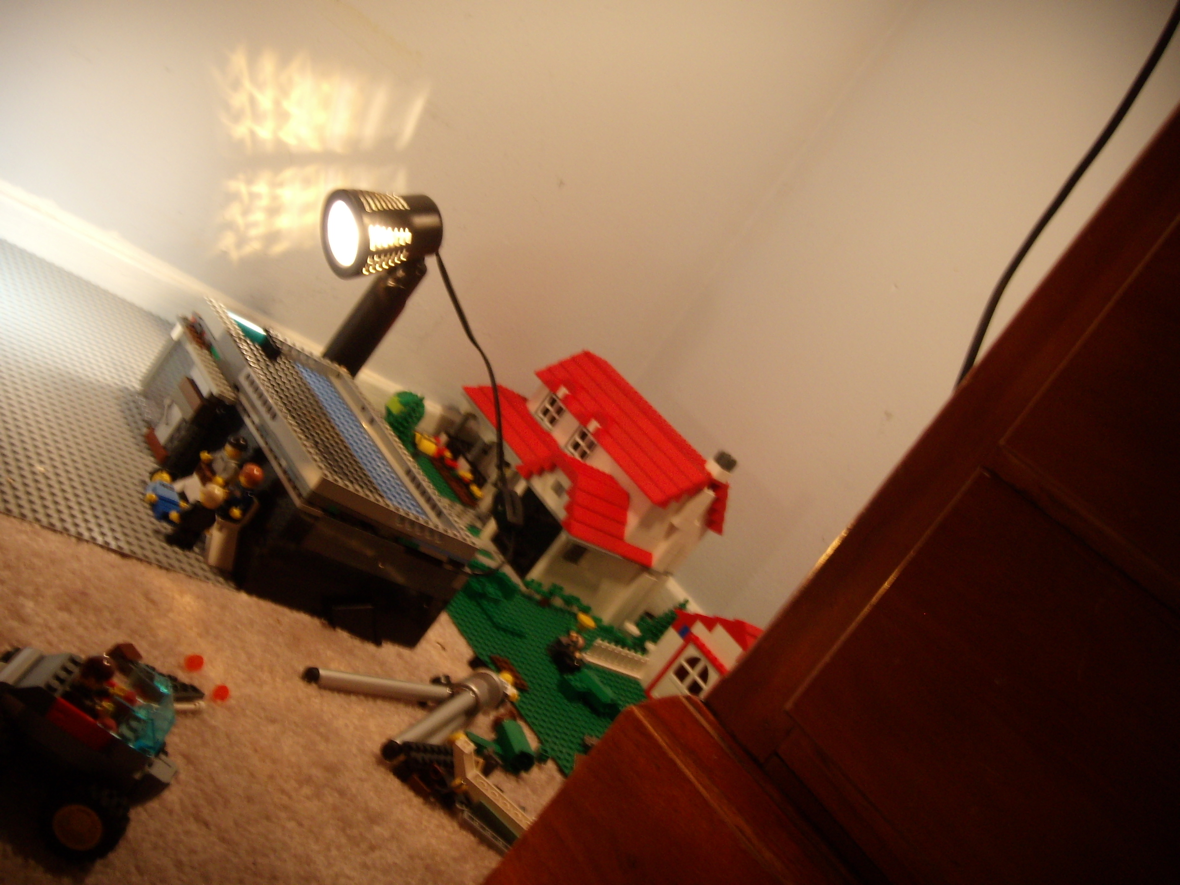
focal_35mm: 38
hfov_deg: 49.0
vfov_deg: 37.7
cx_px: 590
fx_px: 1295
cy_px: 442
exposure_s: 1/16.7
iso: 100
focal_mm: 6.4
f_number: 3.5
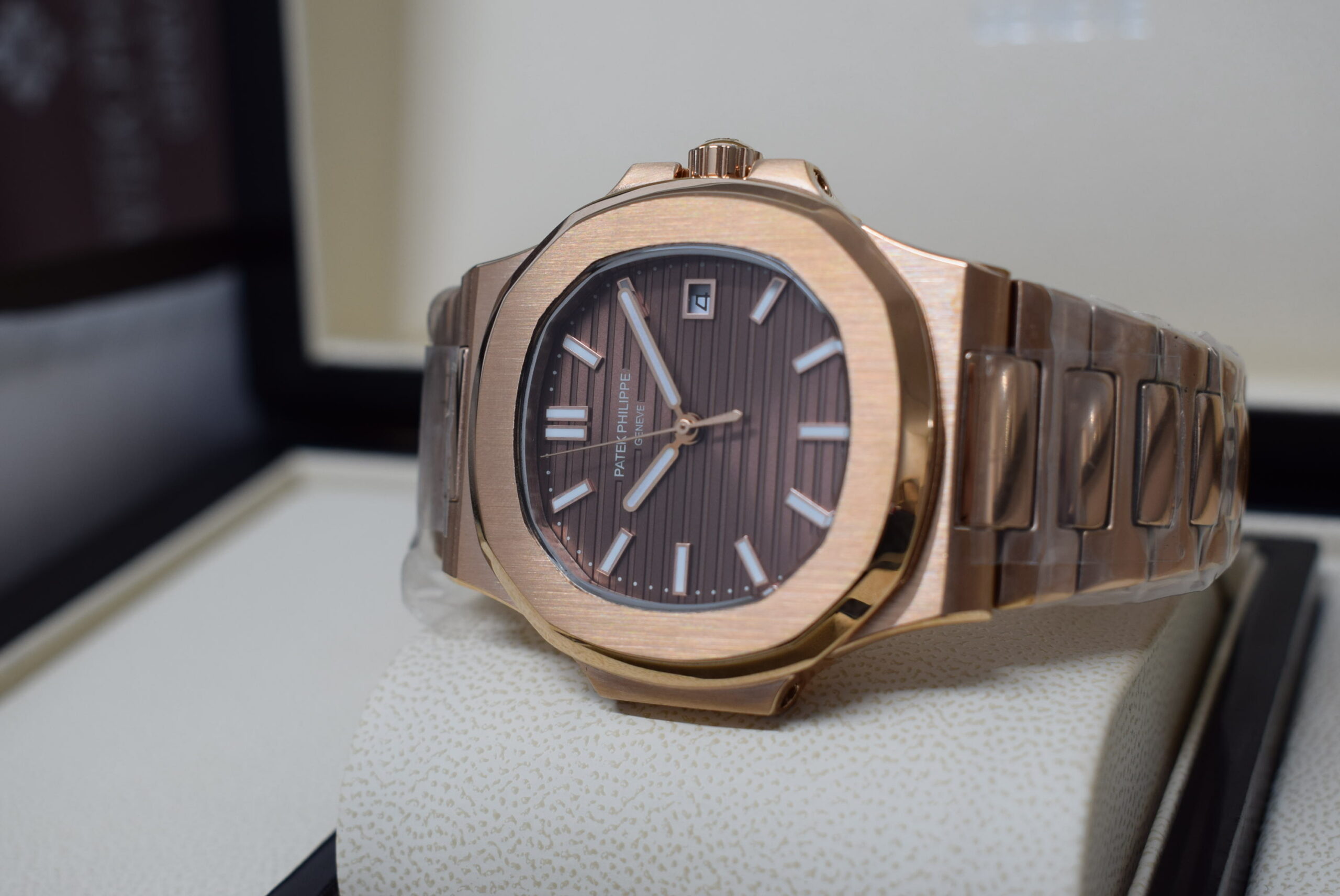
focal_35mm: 51
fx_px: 1900
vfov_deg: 26.5
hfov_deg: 38.9
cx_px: 670
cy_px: 448
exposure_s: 1/30
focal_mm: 34
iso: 400
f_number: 7.1
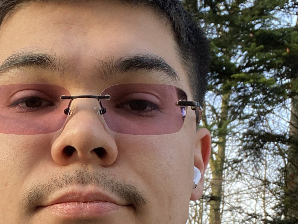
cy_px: 182
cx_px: 66
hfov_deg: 28.0
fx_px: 585
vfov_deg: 21.3
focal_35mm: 68
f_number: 2.2
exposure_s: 1/122
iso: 80
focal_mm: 2.71
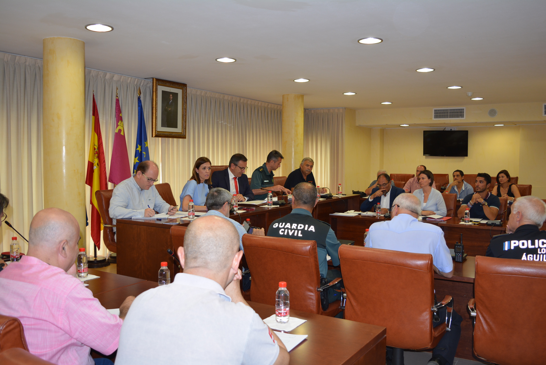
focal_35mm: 33
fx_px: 501
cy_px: 182
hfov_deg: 57.2
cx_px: 273
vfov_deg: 40.0
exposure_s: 1/60
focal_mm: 22
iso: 400
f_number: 4
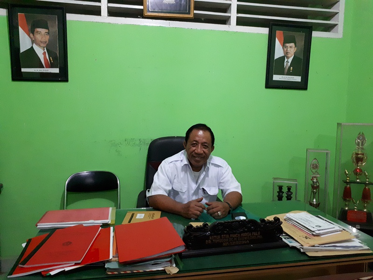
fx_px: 291
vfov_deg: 51.4
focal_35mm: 27
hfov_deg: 65.3
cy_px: 140
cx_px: 186
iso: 640
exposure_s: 1/17
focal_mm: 3.6
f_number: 1.9
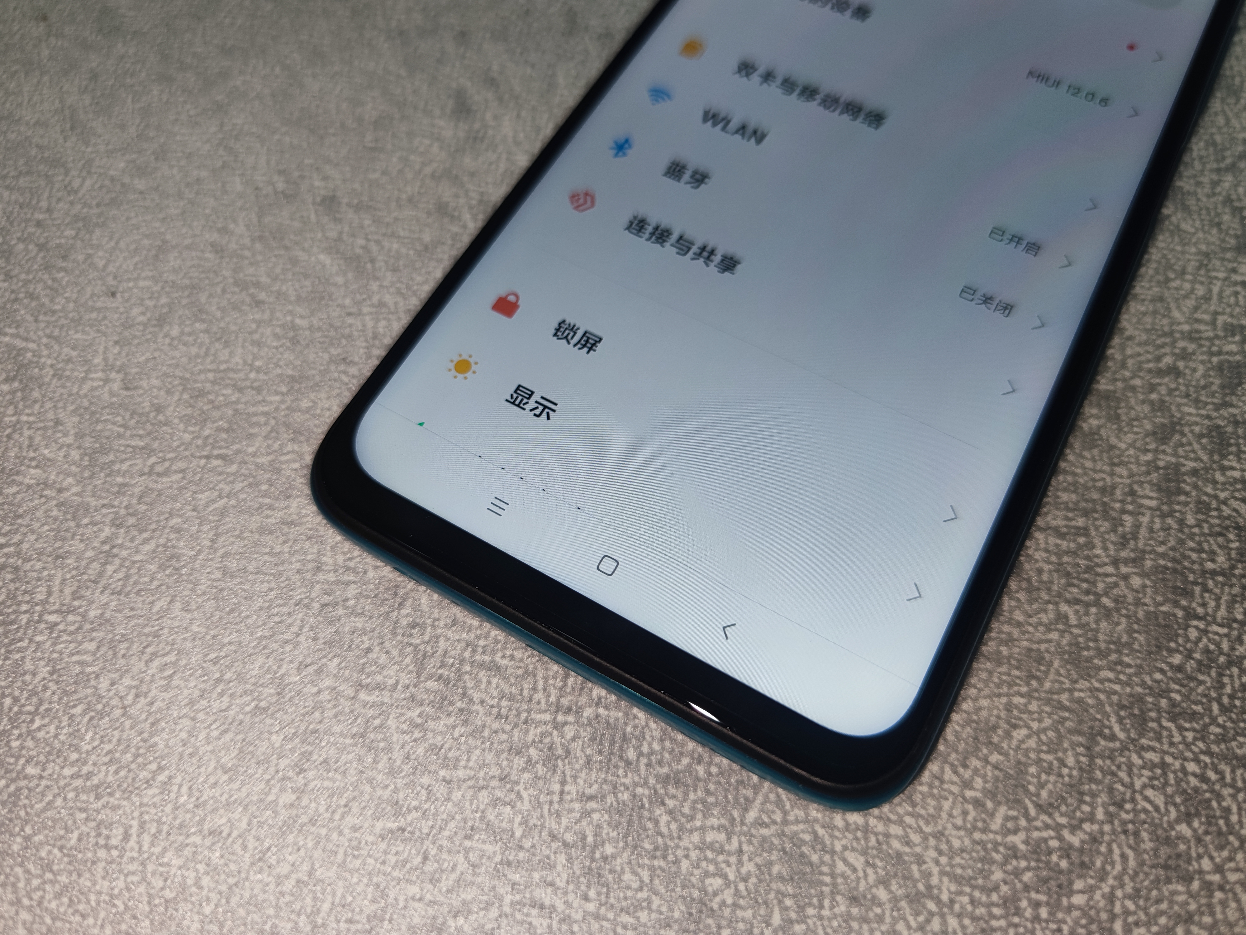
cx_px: 623
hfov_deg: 69.4
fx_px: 900
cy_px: 468
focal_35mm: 25
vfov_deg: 54.9
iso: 100
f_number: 1.85
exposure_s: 1/100
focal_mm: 6.78
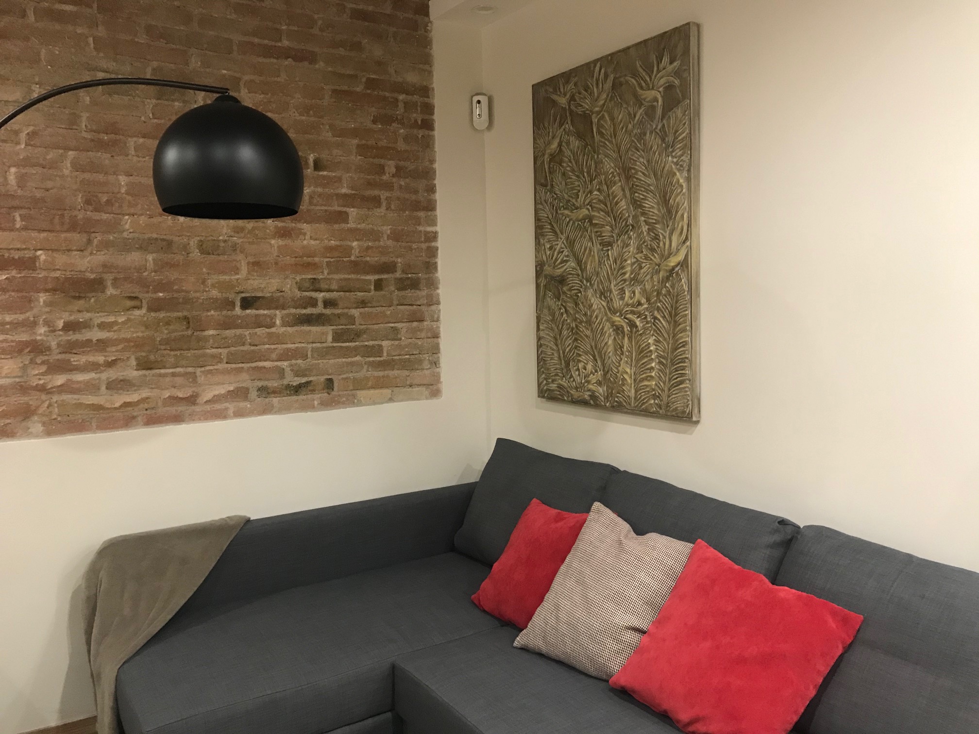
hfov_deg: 63.4
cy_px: 367
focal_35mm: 28
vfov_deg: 49.7
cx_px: 490
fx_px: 792
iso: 100
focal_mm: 3.99
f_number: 1.8
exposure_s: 1/17
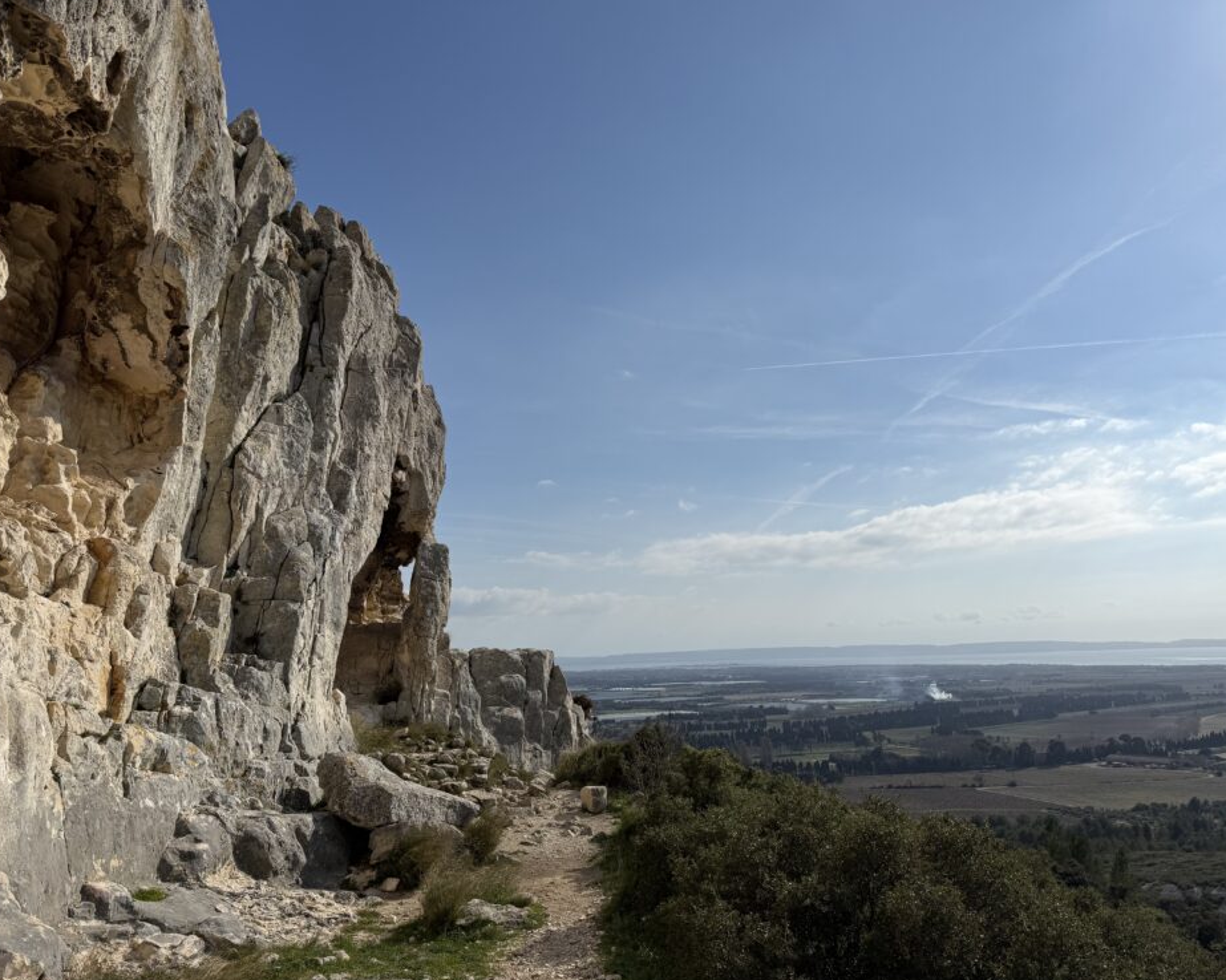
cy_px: 489
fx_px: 943
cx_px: 602
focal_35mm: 26
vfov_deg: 54.9
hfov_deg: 66.0
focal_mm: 6.76
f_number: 1.78
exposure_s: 1/14286
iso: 64
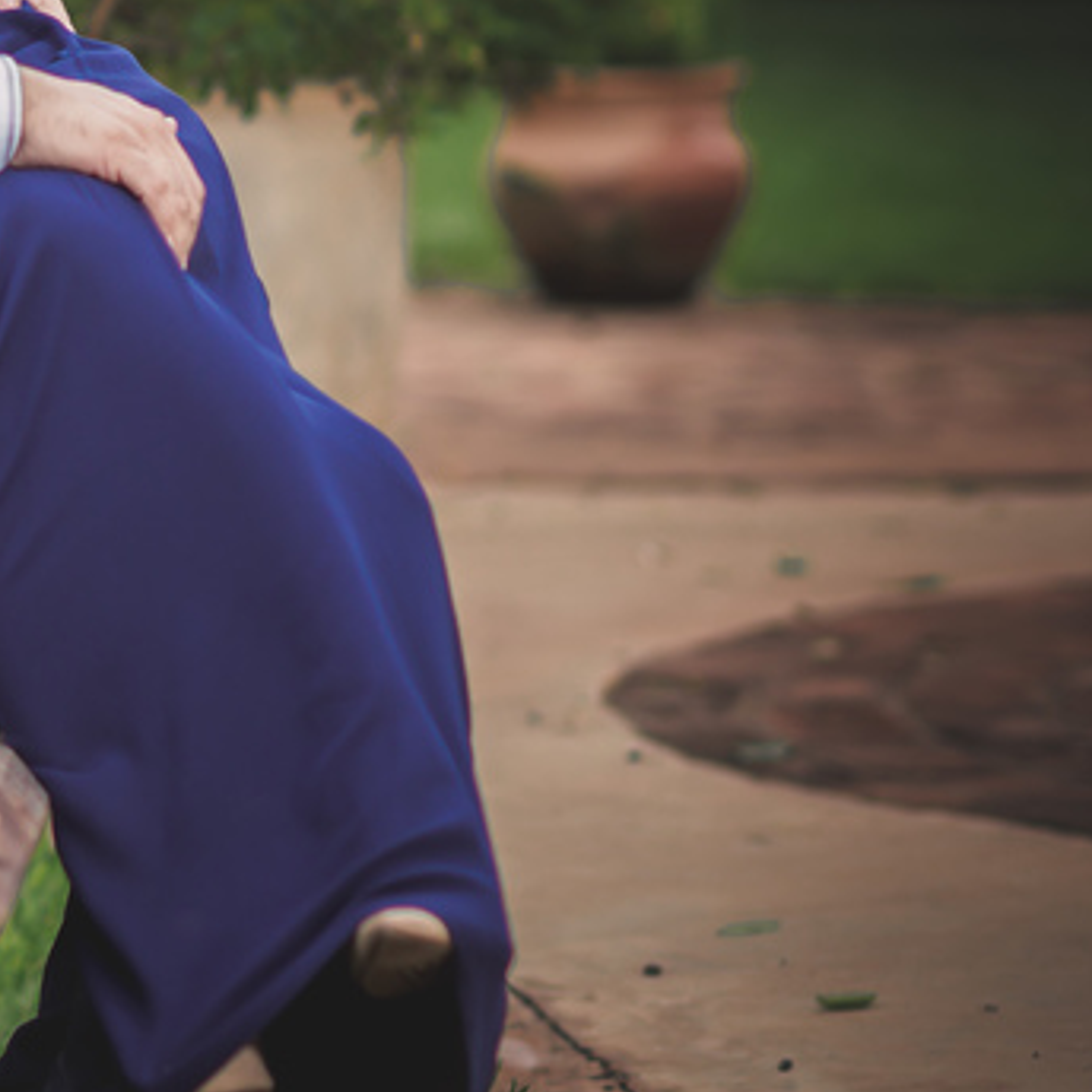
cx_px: -771
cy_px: 136
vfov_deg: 6.9
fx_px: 8994
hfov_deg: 6.8
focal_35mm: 252
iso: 100
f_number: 2.2
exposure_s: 1/200
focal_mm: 85
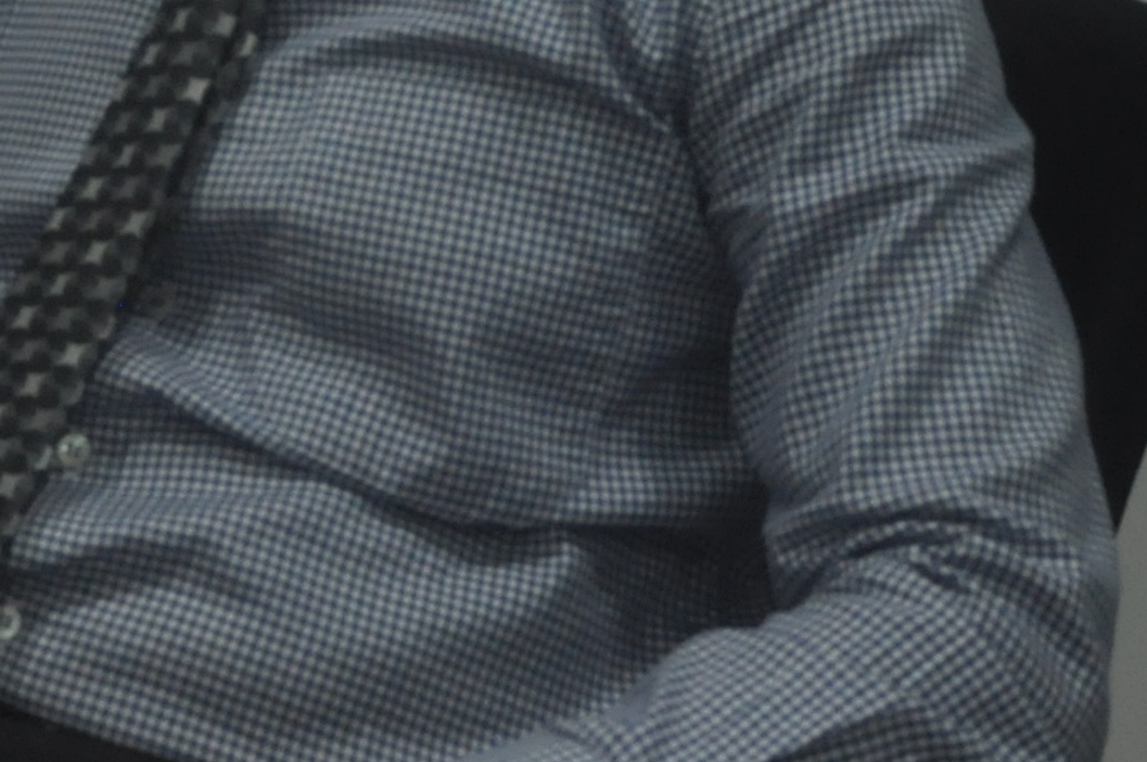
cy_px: -529
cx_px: 188
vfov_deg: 9.0
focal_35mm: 146
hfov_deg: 14.0
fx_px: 4646
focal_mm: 24
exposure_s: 1/160
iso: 800
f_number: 3.8
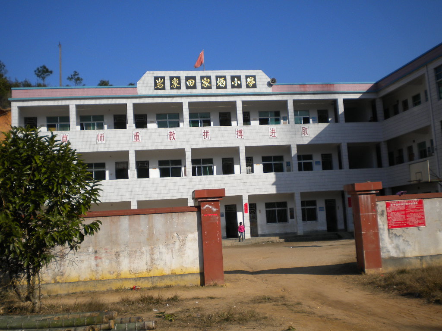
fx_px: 524
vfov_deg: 35.1
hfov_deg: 45.8
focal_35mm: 41
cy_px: 166
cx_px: 221
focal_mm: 7.4
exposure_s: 1/833
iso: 80
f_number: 4.9
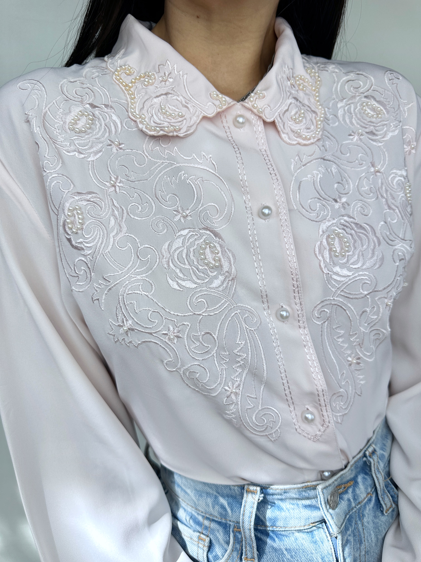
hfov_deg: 56.8
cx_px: 210
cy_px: 281
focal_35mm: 24
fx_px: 389
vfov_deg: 71.6
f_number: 1.78
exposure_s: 1/803
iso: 80
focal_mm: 6.86
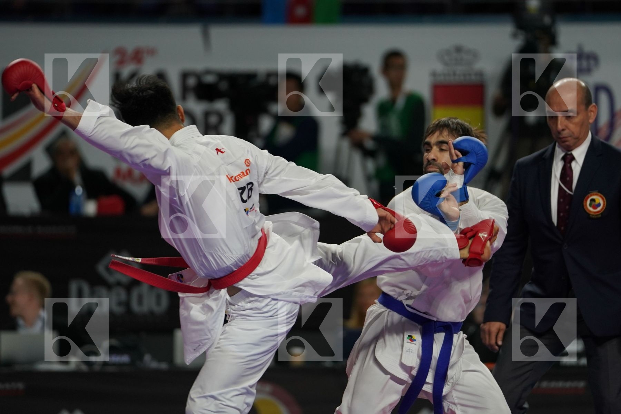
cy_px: 207
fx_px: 5175
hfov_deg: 6.9
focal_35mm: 300
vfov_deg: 4.6
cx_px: 310
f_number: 2.8
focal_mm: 200
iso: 1000
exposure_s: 1/1000
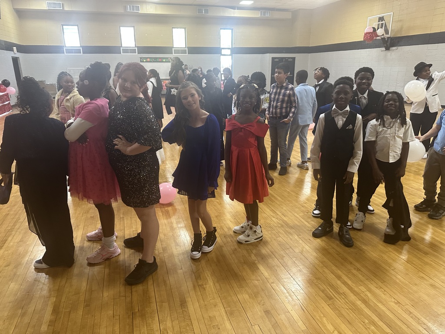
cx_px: 222
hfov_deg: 71.6
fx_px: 309
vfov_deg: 56.8
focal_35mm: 24
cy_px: 167
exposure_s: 1/60
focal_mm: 6.86
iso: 320
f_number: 1.78
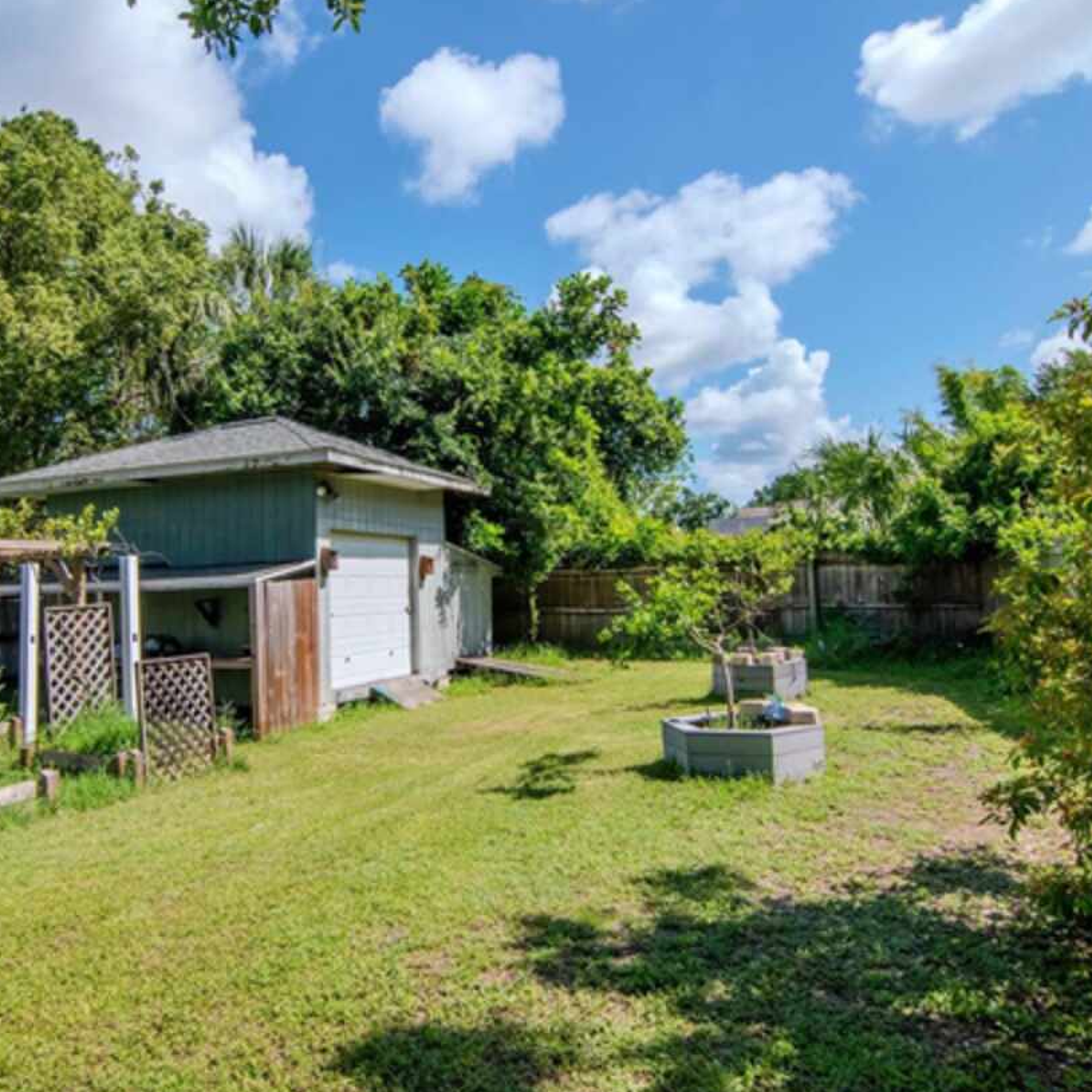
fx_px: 857
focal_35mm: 24
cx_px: 441
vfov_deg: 65.0
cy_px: 543
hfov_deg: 64.5
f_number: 13
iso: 800
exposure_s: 1/640
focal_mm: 12
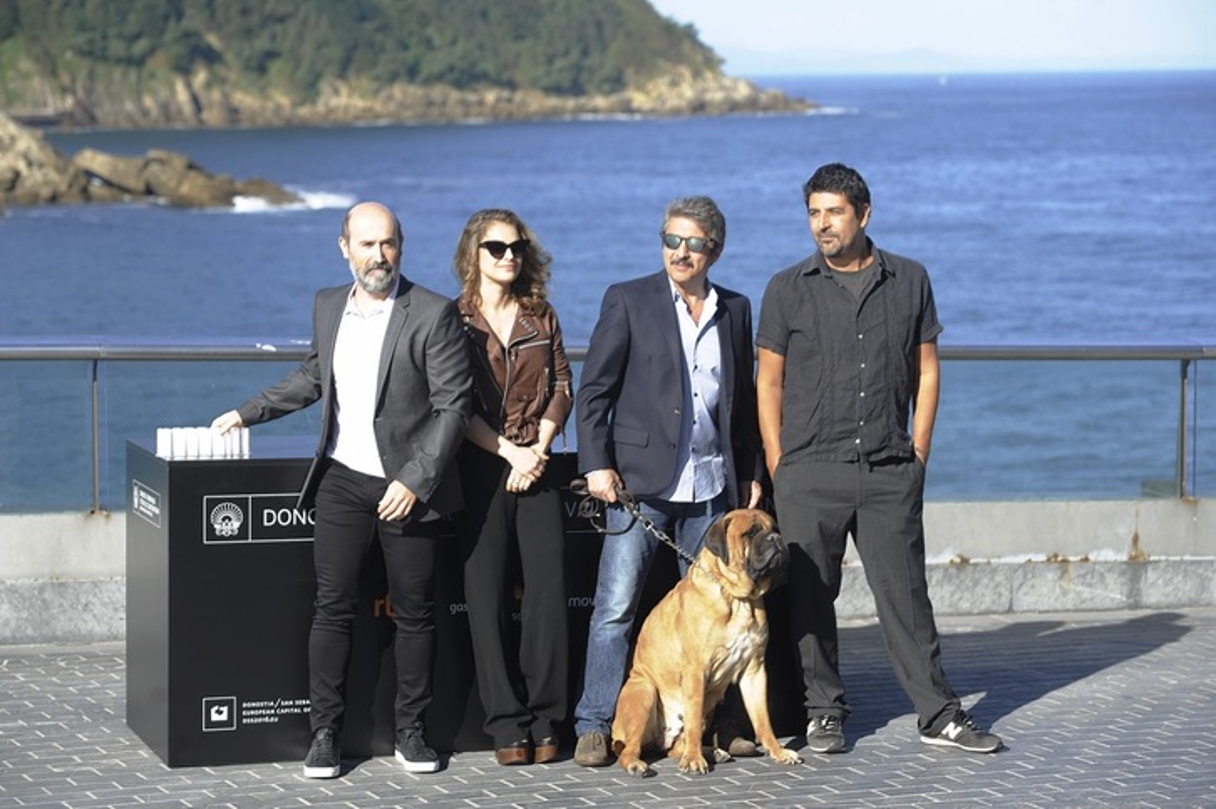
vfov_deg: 14.4
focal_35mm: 95
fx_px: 3207
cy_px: 404
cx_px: 608
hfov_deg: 21.5
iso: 200
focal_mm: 95
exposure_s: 1/640
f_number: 4
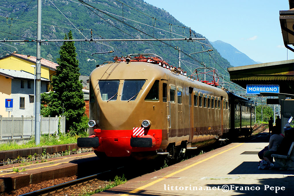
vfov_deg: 15.2
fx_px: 735
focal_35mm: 90
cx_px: 147
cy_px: 98
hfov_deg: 22.6
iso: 200
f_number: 5.6
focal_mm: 60
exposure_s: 1/640
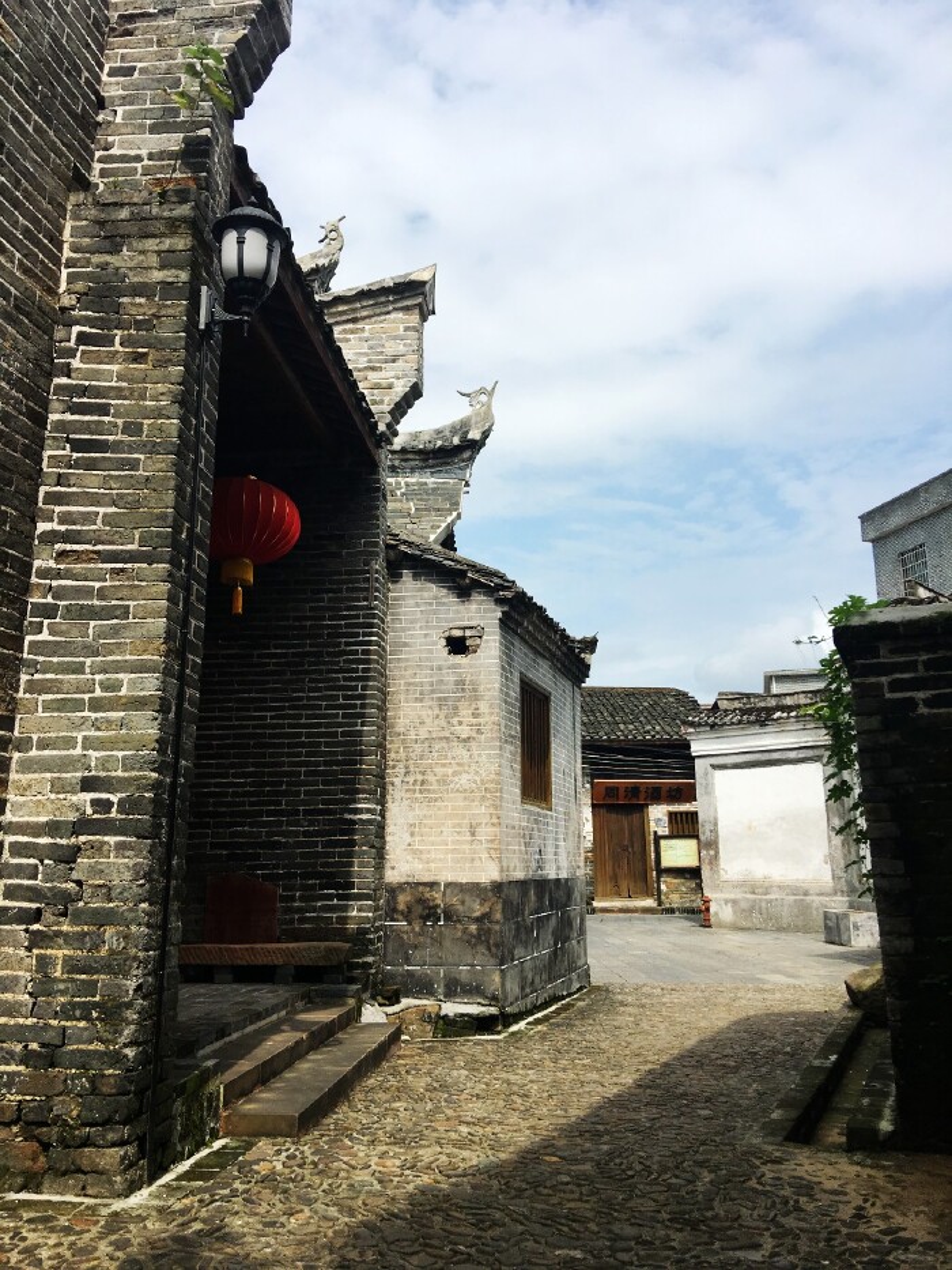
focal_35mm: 29
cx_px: 476
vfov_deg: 61.7
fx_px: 1063
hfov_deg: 48.2
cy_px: 635
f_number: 2.2
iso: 25
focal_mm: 4.15
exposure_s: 1/1832
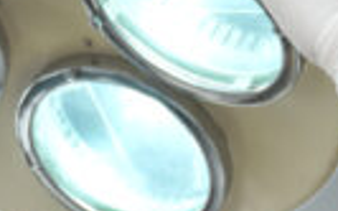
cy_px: 548
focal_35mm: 252
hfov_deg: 8.3
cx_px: 376
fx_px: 2320
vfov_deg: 5.0
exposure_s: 1/250
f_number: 2.8
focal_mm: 32
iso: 320
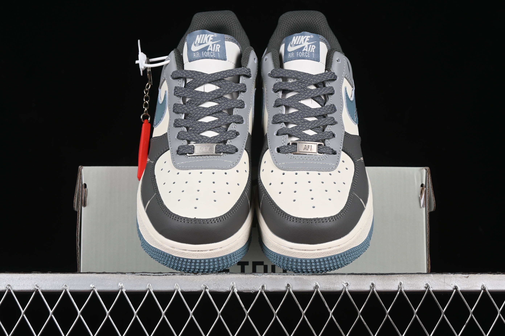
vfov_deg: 18.2
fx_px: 1052
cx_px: 252
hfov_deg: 27.0
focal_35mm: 75
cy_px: 168
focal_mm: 50
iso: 160
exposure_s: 1/80
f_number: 8
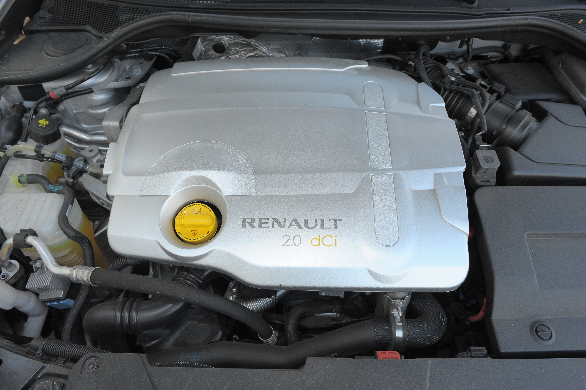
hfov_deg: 73.8
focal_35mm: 24
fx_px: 390
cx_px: 293
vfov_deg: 53.1
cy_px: 195
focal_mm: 24
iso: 1000
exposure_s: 1/250
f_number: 9
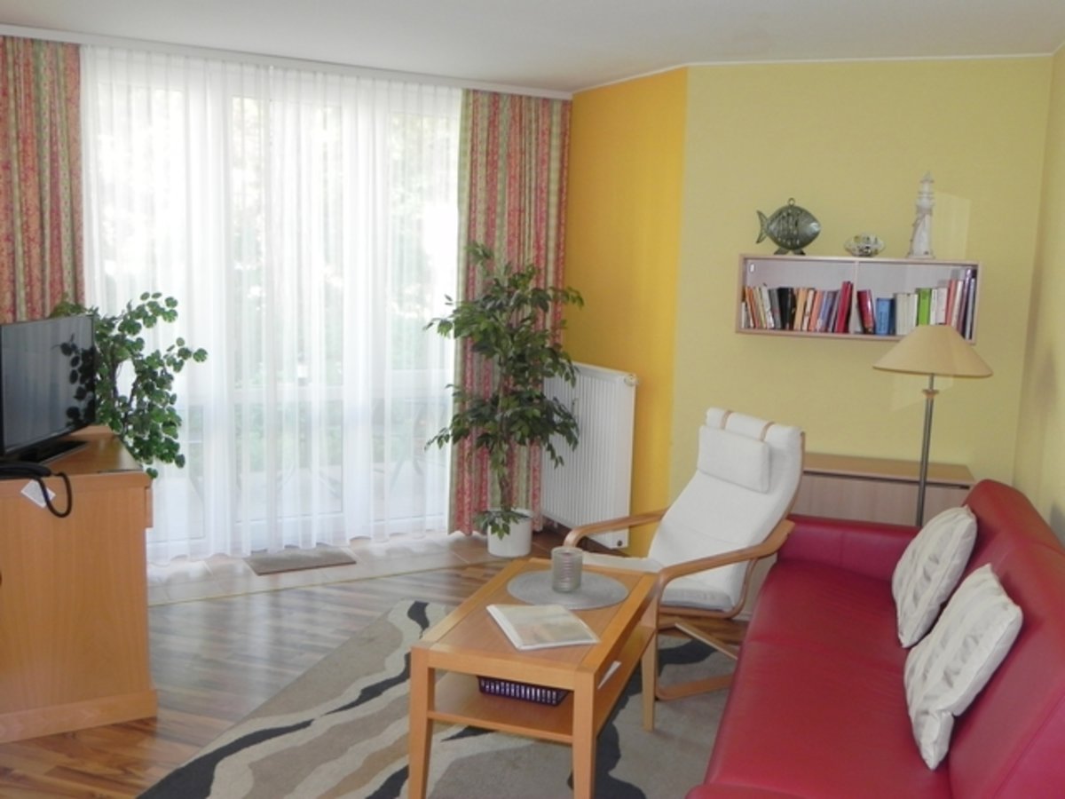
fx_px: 1015
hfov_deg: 55.4
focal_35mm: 33
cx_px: 532
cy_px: 400
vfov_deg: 42.9
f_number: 2.8
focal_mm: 5.9
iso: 160
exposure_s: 1/49.7
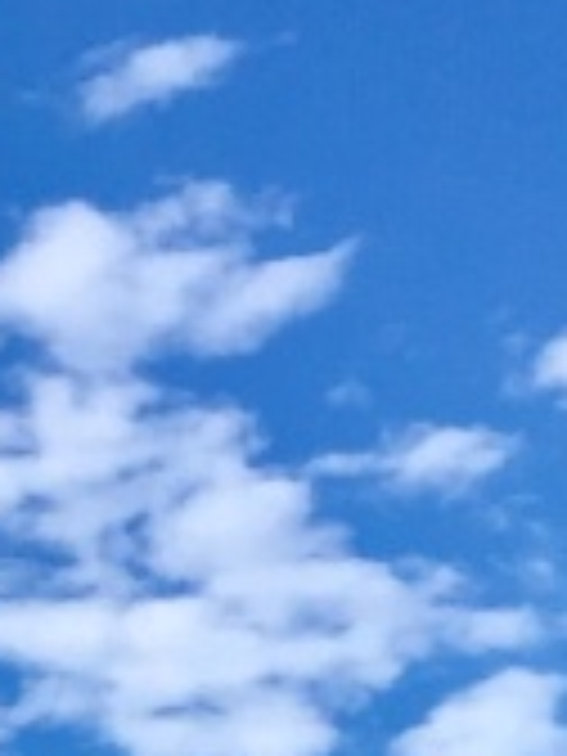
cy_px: 2156
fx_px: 4521
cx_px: -702
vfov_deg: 8.3
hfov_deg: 6.9
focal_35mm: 207
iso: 32
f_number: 2.2
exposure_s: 1/1464
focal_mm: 4.15
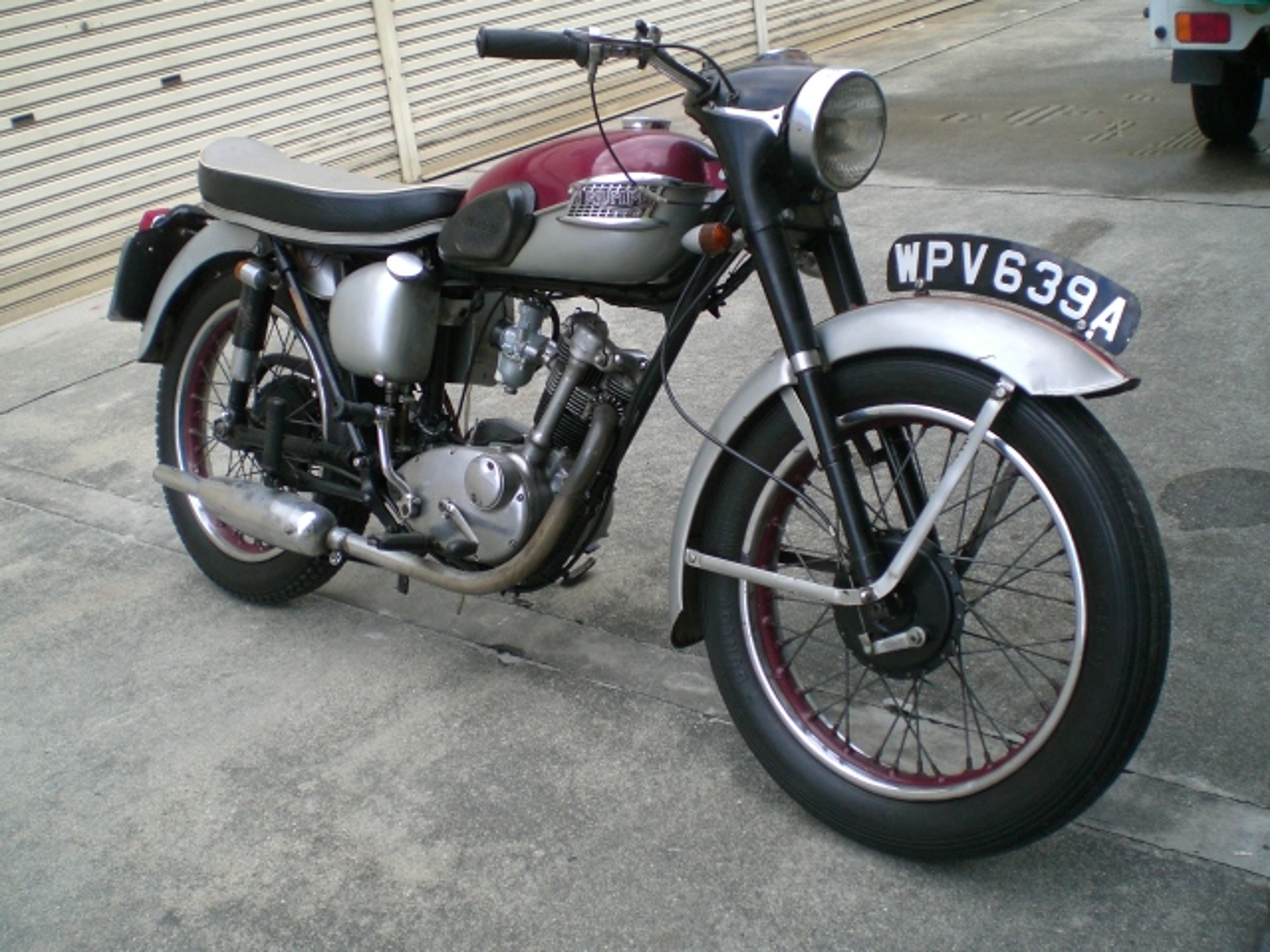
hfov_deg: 49.0
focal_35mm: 38
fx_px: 1394
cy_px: 476
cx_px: 635
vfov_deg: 37.7
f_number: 3.1
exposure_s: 1/200
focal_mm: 6.3
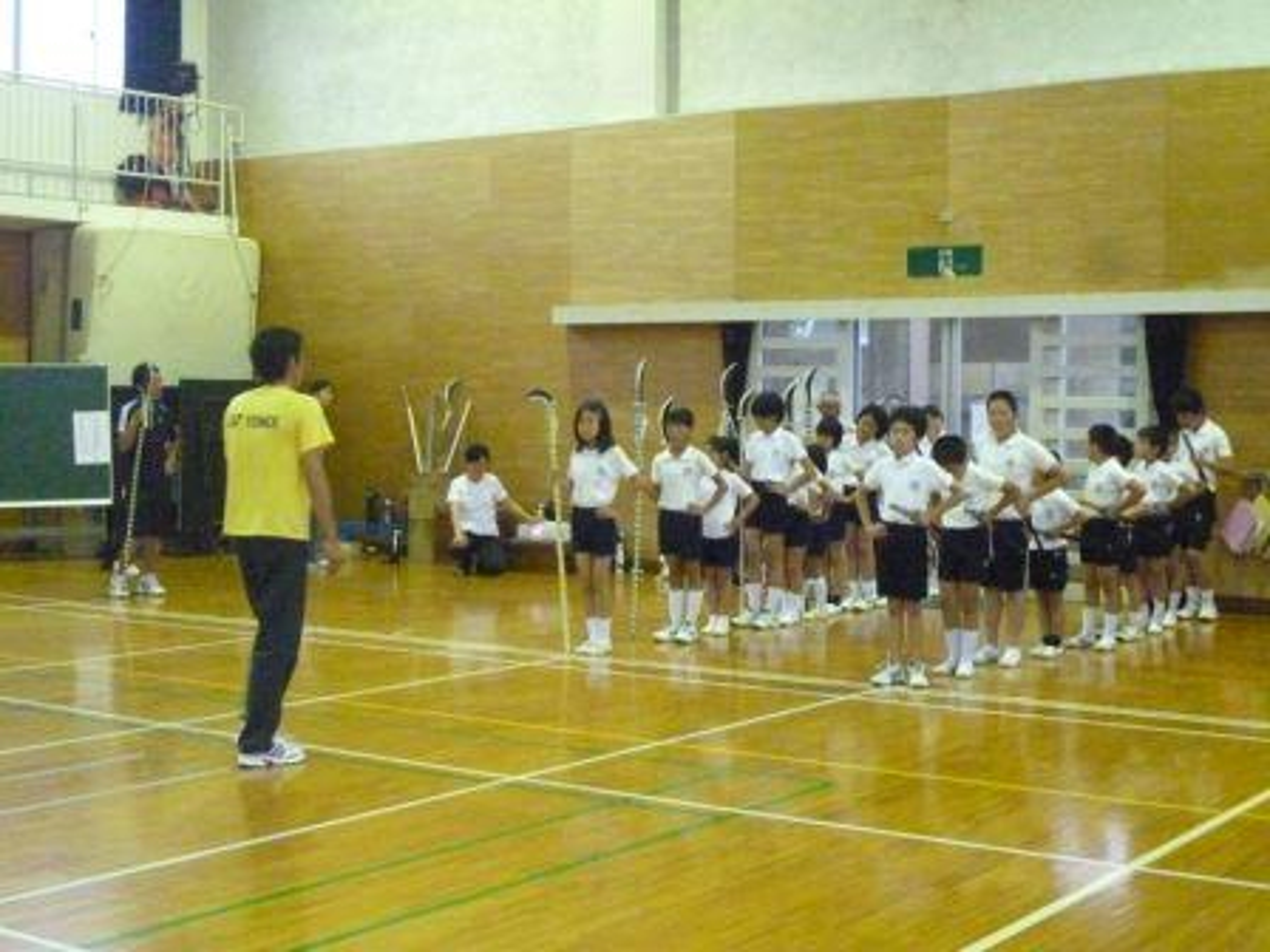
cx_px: 635
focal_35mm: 53
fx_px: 1944
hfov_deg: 36.2
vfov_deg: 27.5
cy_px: 476
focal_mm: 9.5
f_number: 4.2
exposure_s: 1/30
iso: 1600
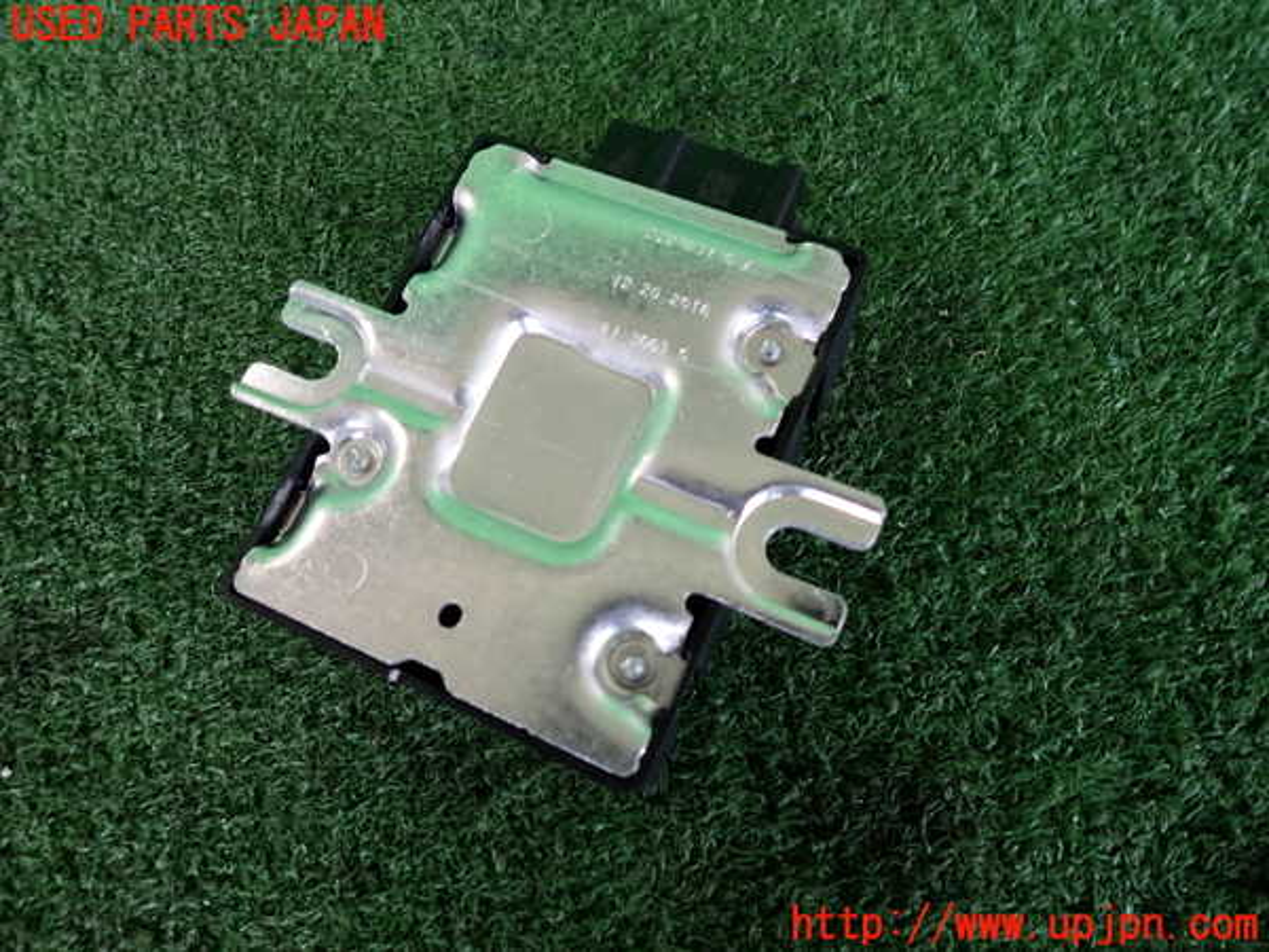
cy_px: 476
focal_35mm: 25
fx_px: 916
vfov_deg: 54.9
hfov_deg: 69.4
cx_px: 634
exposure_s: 1/60
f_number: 2
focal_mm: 4.5
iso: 125
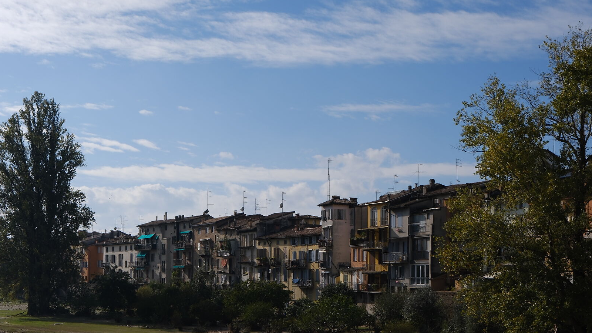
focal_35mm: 55
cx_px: 292
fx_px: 863
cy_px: 250
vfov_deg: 21.6
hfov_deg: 37.8
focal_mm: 23
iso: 125
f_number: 9
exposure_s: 1/600
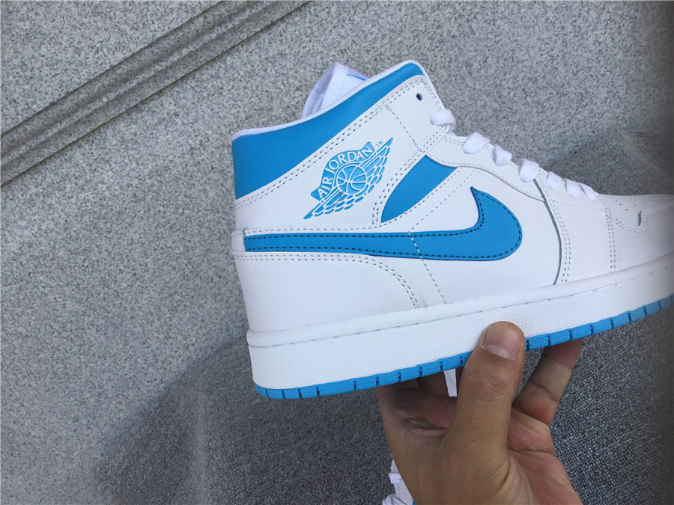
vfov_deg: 45.4
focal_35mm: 31
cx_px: 337
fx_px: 604
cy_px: 252
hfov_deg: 58.4
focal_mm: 3.3
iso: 25
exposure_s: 1/799
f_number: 2.4
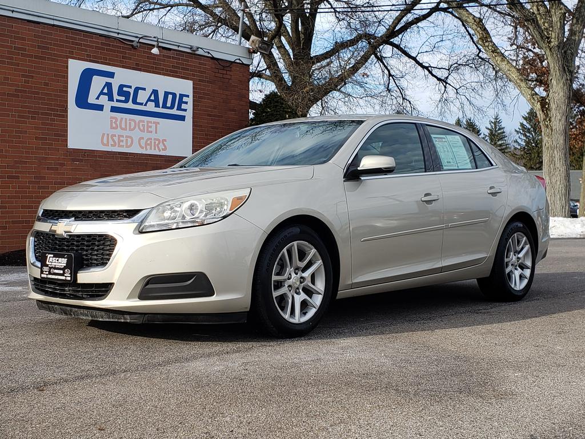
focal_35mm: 26
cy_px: 220
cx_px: 292
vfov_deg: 53.1
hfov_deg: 67.3
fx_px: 439
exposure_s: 1/820
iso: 50
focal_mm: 4.3
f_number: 2.4
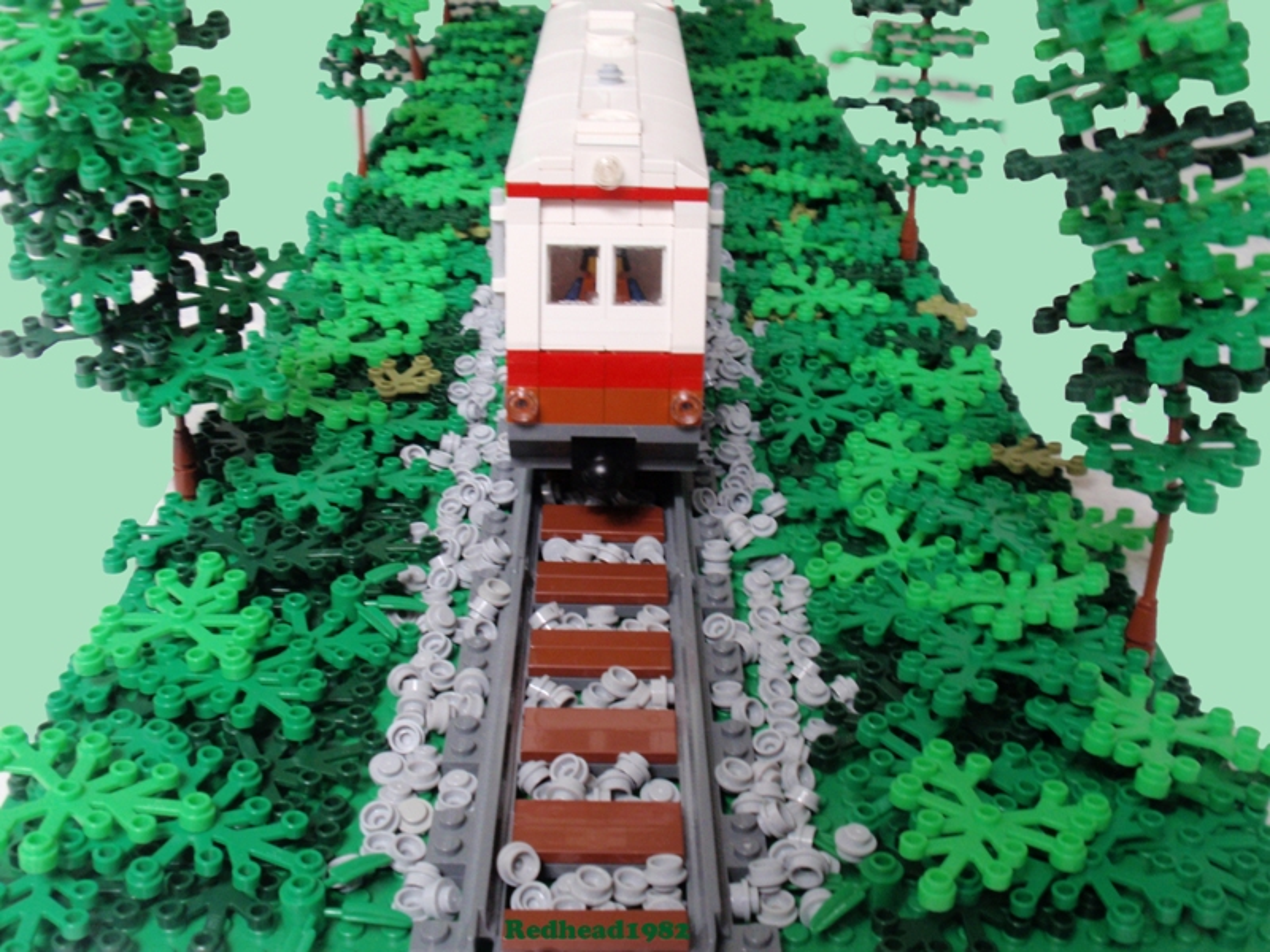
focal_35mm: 46
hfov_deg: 41.2
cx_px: 635
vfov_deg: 31.5
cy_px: 476
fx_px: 1688
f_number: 4
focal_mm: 8.1
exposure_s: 1/5
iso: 200
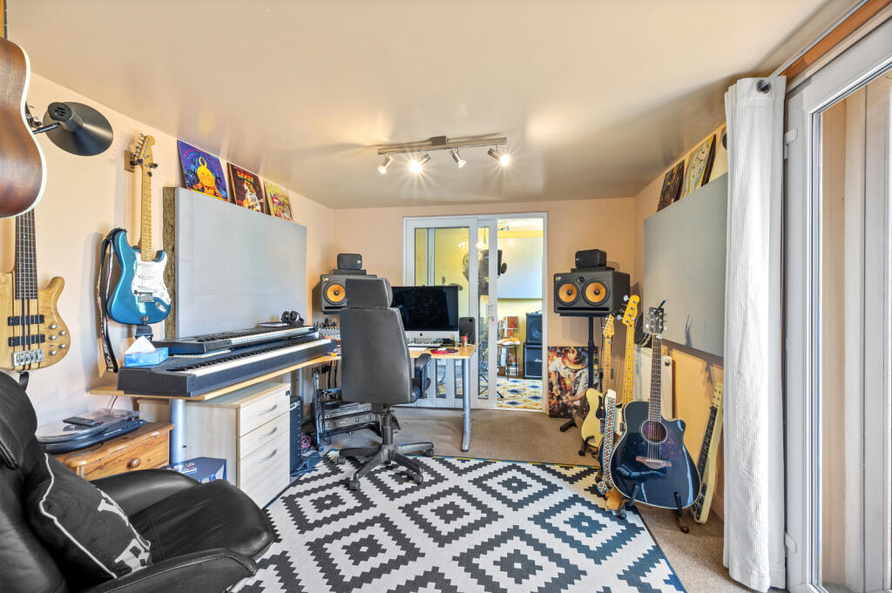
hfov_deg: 100.4
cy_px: 296
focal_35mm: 15
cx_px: 446
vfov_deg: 77.2
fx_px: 371
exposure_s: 4
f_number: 16
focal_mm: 15
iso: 200
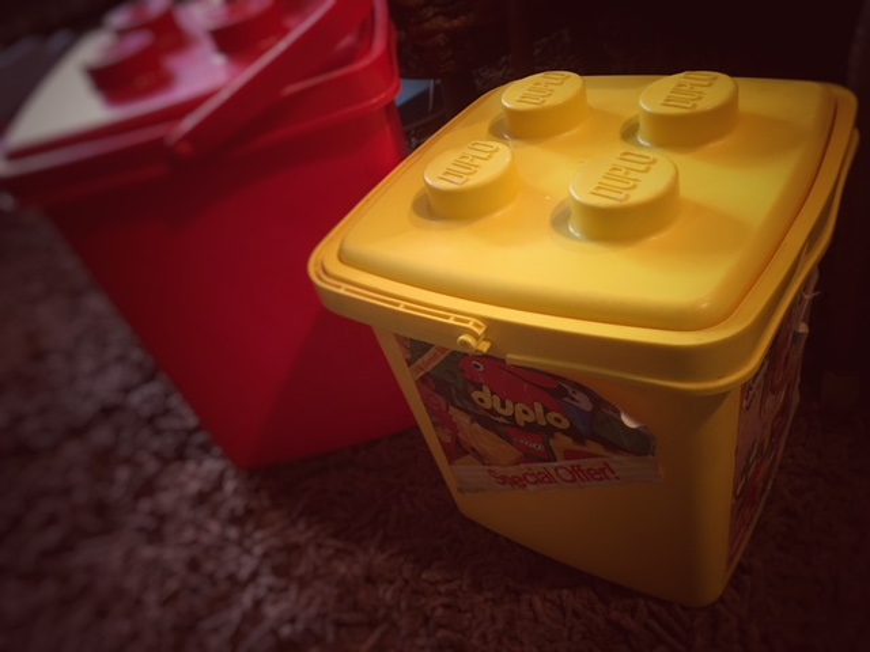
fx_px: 729
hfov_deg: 61.7
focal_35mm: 29
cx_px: 435
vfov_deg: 48.2
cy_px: 326
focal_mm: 4.15
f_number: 2.2
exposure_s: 1/10
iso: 80
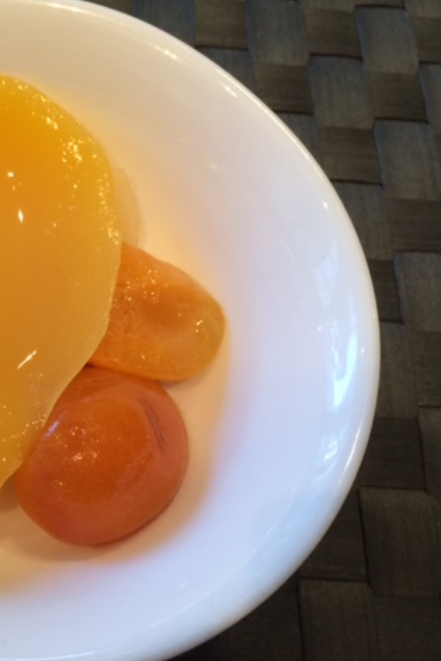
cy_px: 330
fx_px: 753
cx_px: -6
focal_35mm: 41
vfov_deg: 47.4
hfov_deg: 30.2
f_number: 2.2
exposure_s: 1/33
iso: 50
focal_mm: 4.15
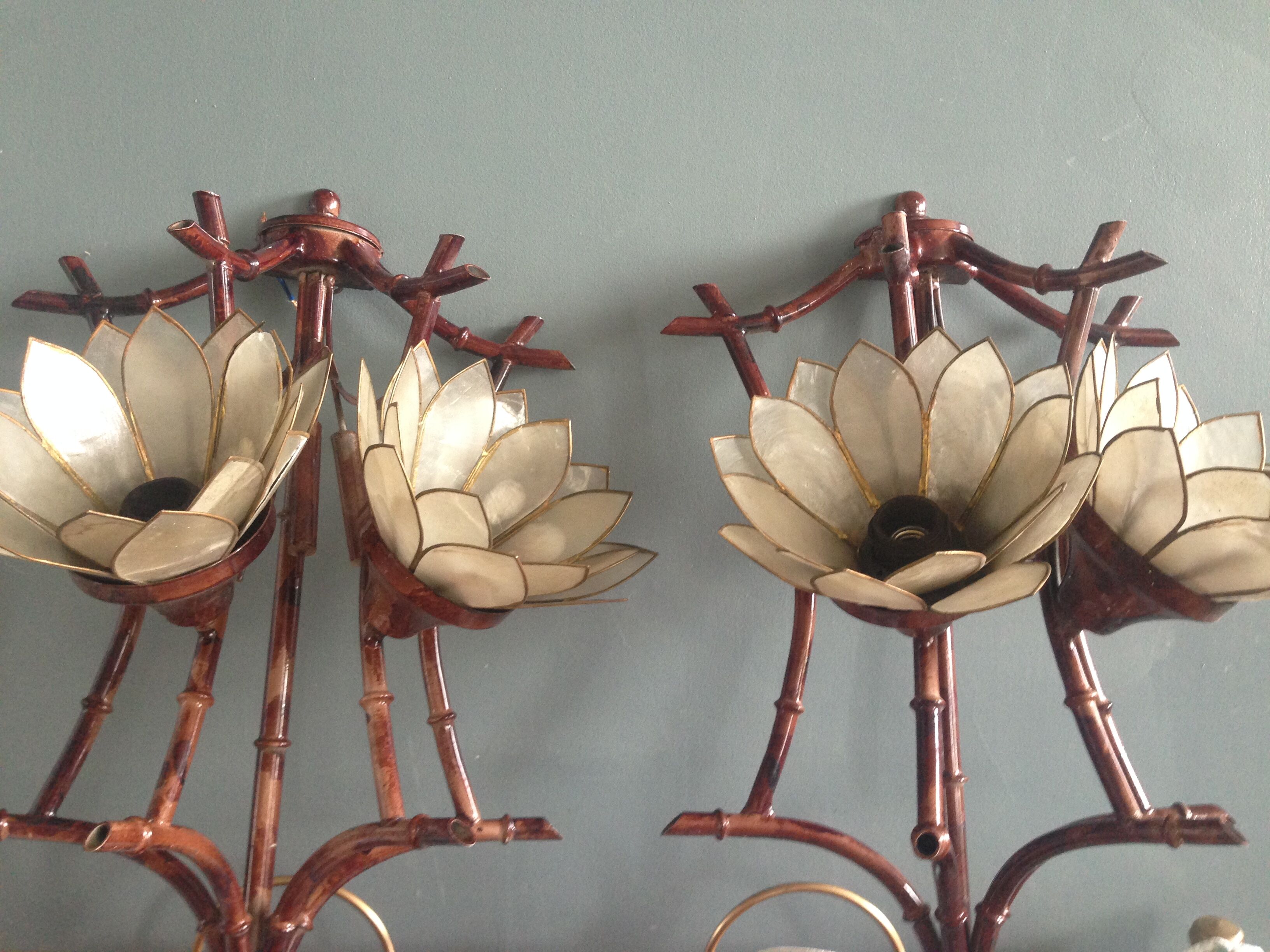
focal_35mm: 33
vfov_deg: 42.9
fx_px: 1211
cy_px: 476
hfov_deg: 55.4
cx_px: 635
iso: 160
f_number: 2.4
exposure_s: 1/20
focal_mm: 4.12
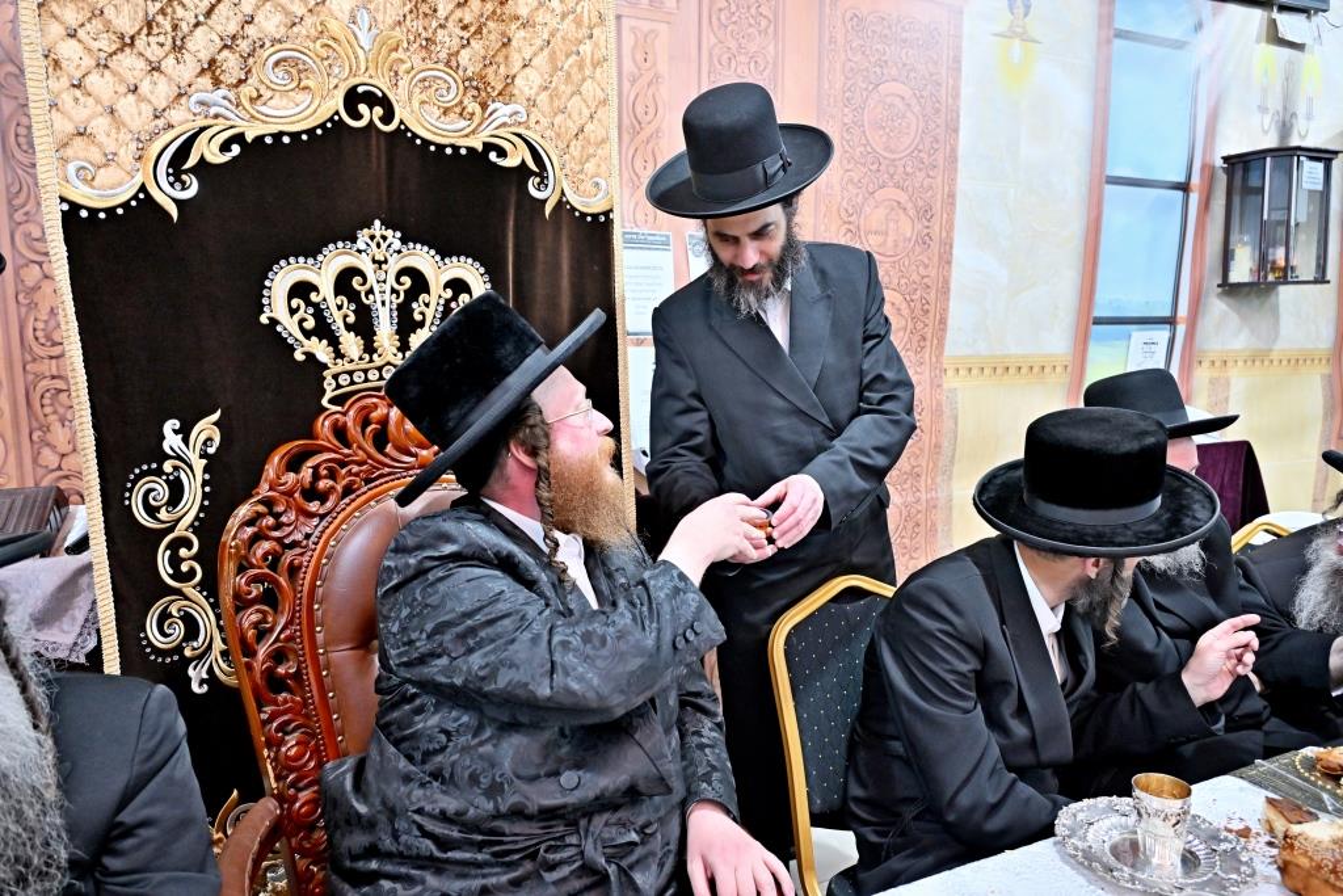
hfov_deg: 73.7
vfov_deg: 53.1
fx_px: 895
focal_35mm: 24
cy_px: 448
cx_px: 672
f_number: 4
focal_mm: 24
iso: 800
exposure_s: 1/160
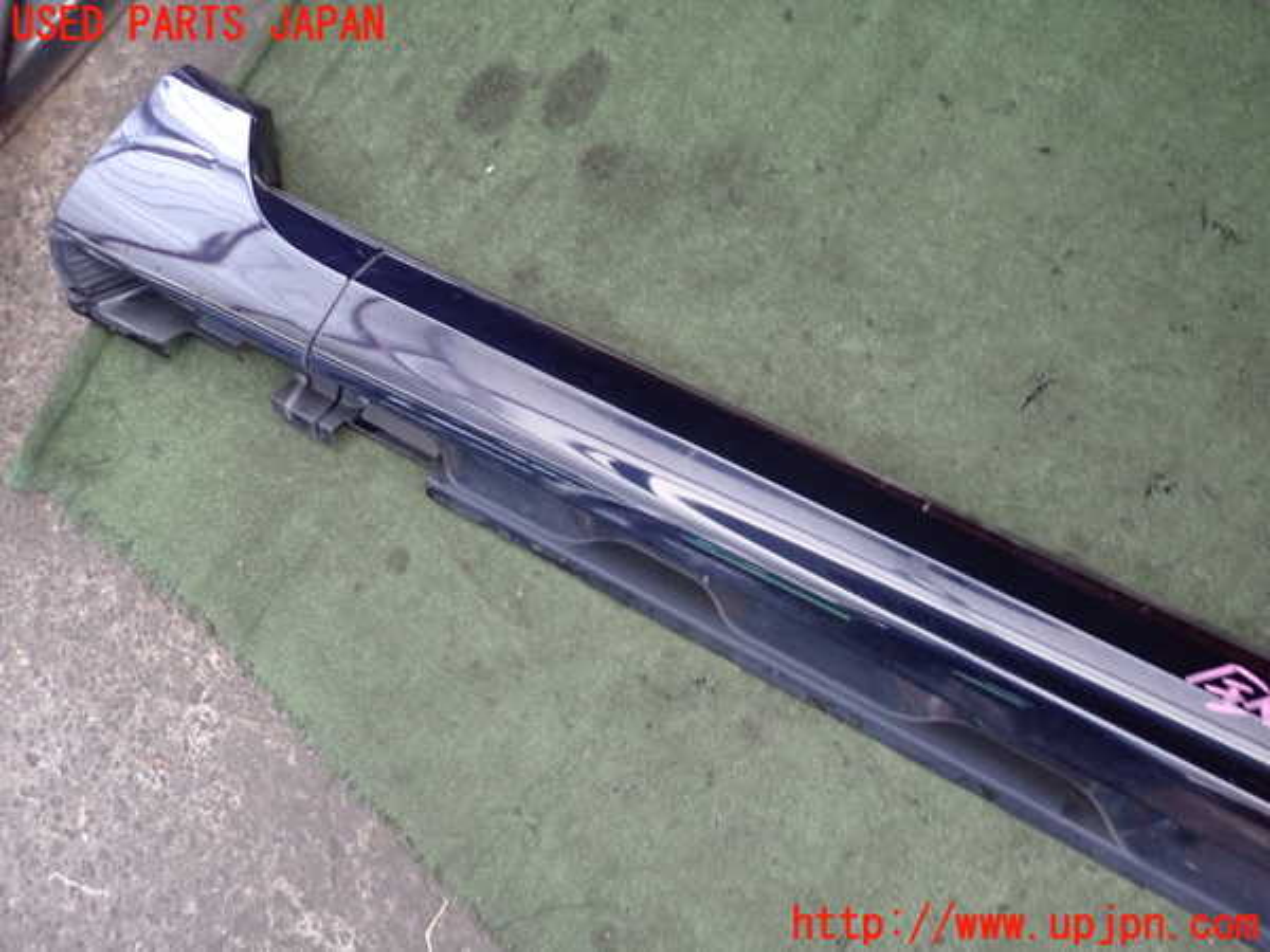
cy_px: 476
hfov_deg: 69.4
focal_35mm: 25
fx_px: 917
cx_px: 635
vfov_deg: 54.9
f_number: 2
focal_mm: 4.5
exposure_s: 1/30
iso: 800
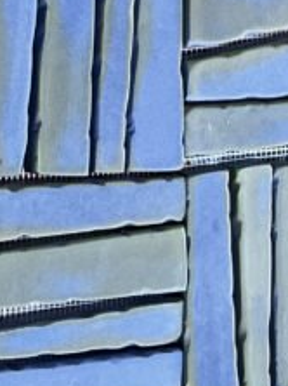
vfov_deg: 15.6
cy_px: -120
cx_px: -198
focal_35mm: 120
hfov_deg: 11.6
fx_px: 1334
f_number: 1.6
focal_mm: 5.1
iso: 50
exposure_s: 1/508
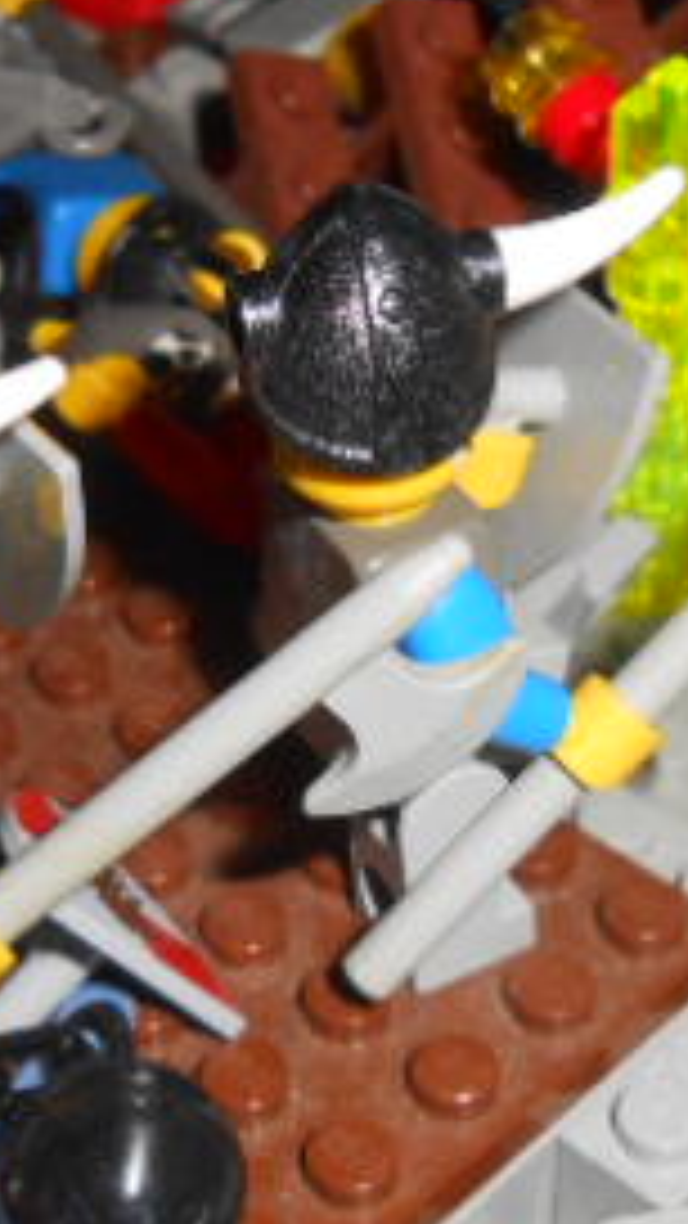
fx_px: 2497
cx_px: 238
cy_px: 724
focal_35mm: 77
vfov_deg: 27.5
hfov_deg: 15.7
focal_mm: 5.3
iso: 200
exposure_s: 1/25
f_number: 11.9
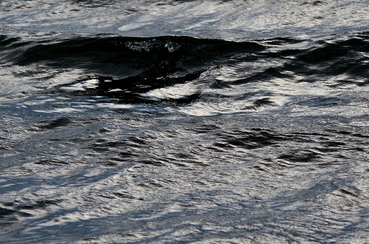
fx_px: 2209
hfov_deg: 9.5
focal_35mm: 216
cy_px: 69
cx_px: 225
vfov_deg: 6.3
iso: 1600
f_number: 4.5
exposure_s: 1/8000
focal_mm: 92
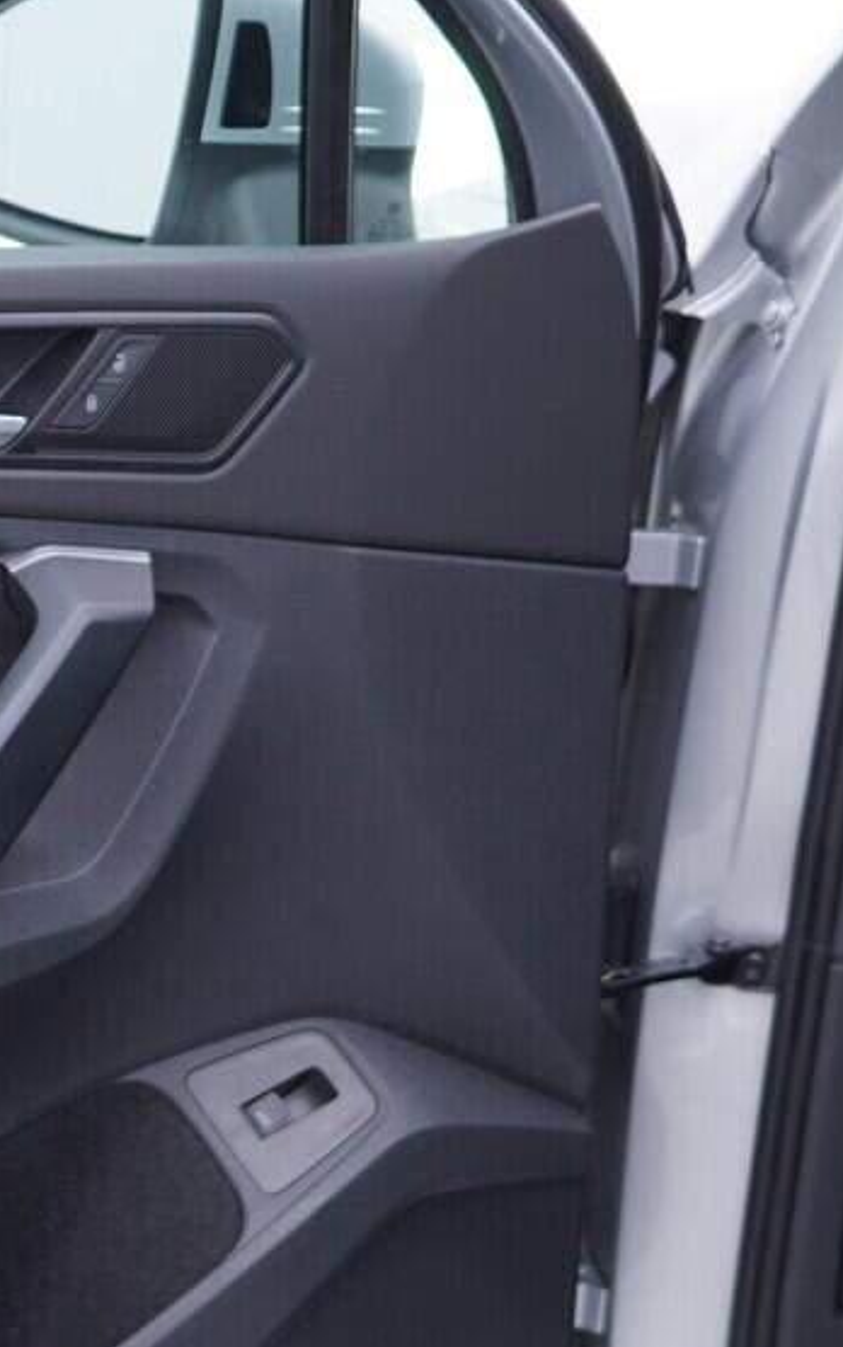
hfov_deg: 13.2
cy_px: 1037
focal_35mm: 95
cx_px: -329
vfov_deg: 21.6
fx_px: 3489
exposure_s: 1/50
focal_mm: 24
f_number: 3.2
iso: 125
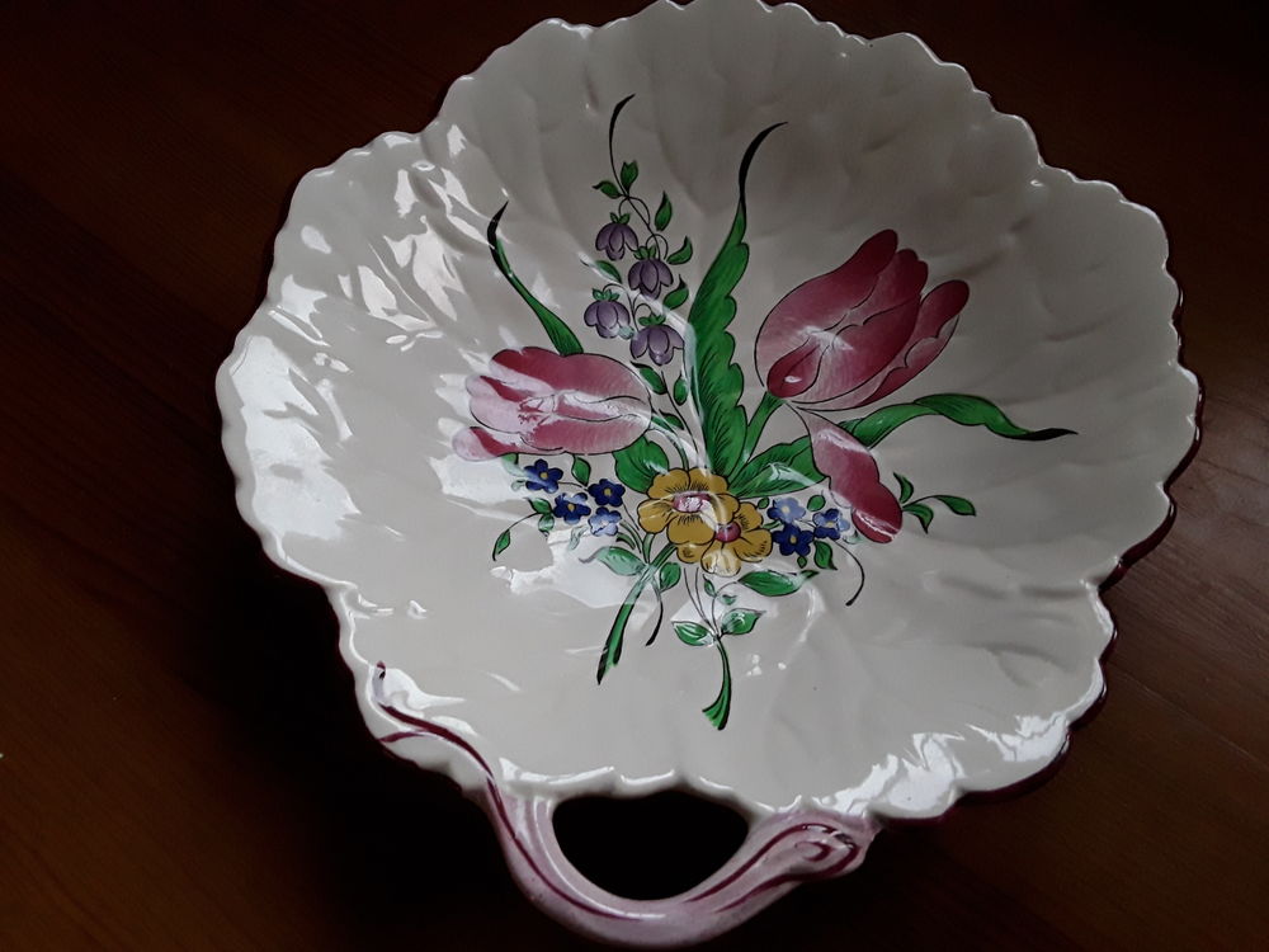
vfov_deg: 51.4
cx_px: 634
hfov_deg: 65.3
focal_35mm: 27
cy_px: 476
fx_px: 990
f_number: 1.9
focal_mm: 2.91
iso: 200
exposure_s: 1/33
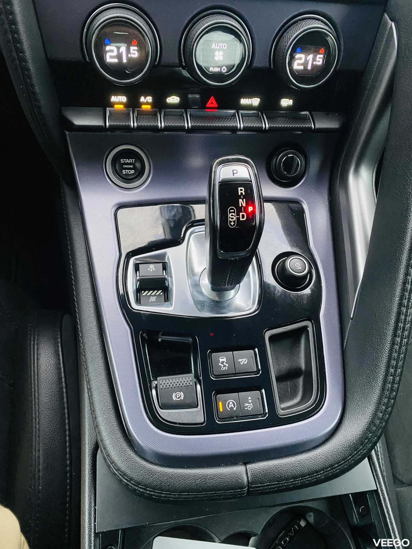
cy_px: 274
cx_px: 206
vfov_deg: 67.3
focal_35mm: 26
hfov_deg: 53.1
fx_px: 413
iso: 640
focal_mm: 4.25
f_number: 1.8
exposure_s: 1/33
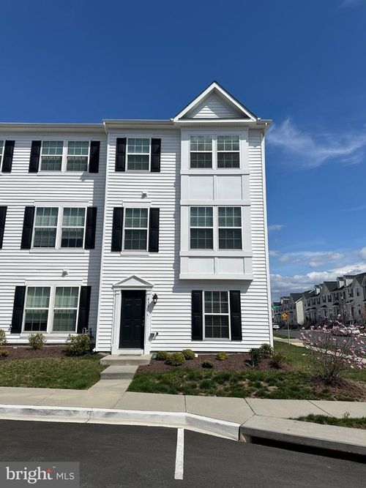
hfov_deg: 56.8
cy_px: 244
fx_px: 338
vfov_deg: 71.6
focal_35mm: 24
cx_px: 183
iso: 80
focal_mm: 6.86
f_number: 1.78
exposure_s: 1/12048
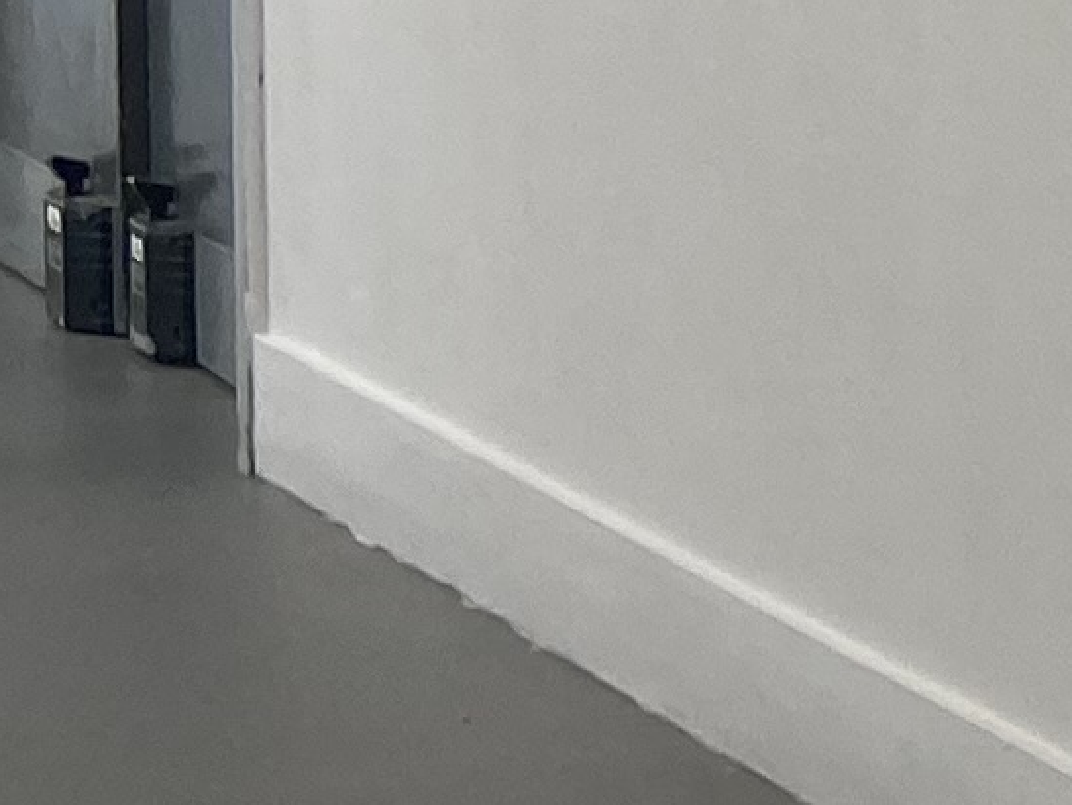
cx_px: 3477
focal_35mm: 192
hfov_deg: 8.3
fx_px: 5949
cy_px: -367
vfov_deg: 7.6
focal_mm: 4.25
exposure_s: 1/141
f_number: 1.8
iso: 32
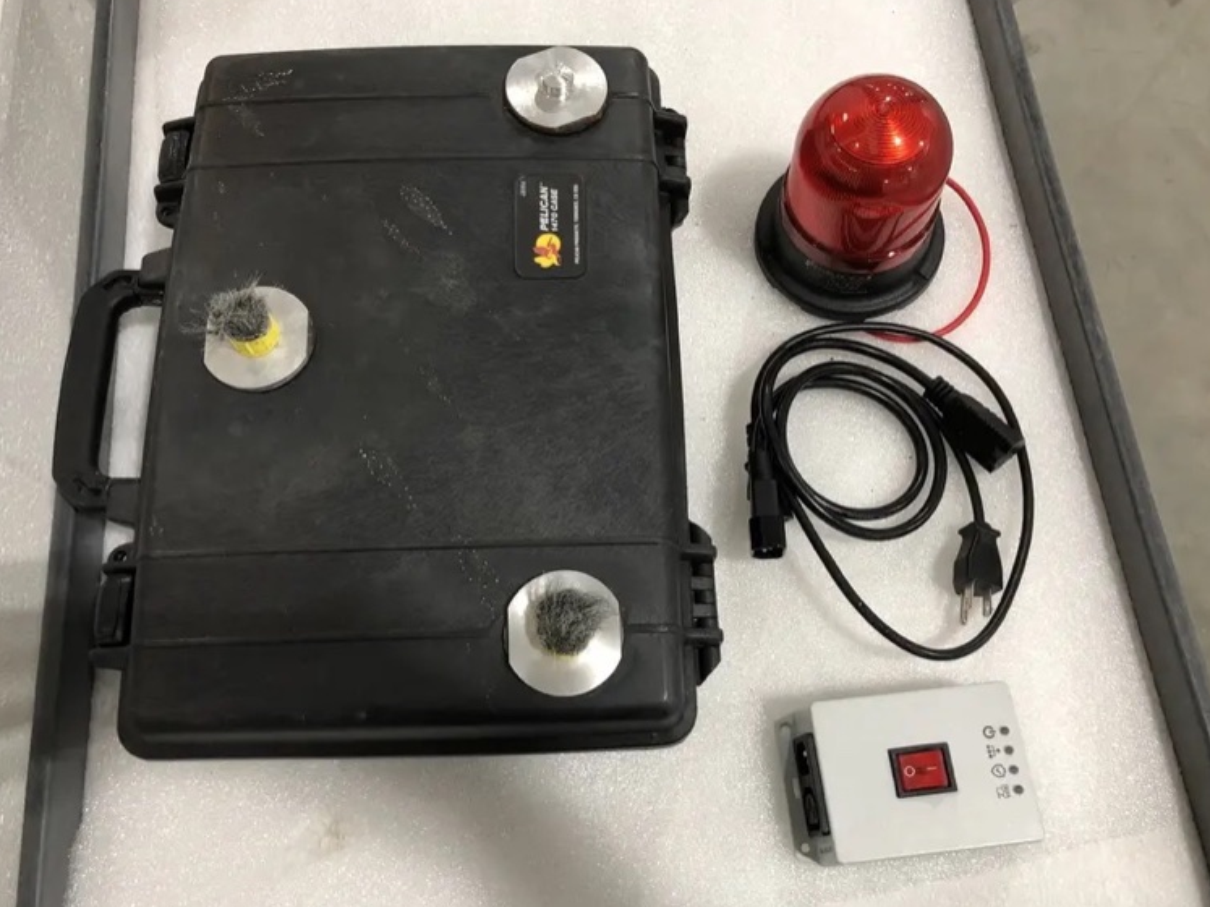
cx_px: 619
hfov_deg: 60.0
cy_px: 442
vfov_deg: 46.8
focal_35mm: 30
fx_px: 1048
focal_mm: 3.99
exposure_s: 1/20
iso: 40
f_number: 1.8
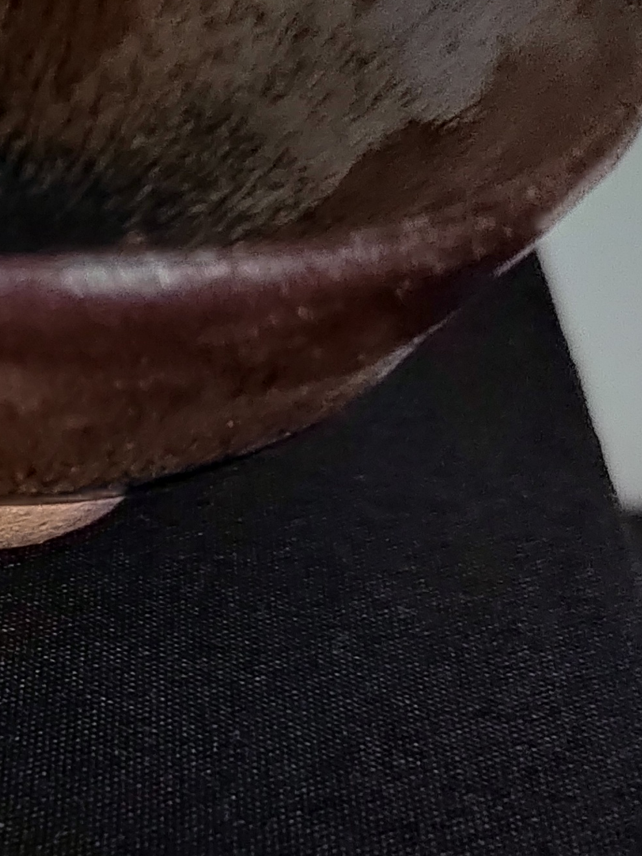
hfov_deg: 19.5
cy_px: 499
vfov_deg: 28.5
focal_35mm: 68
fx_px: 1682
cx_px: -252
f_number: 1.9
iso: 4600
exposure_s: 1/25
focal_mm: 5.52
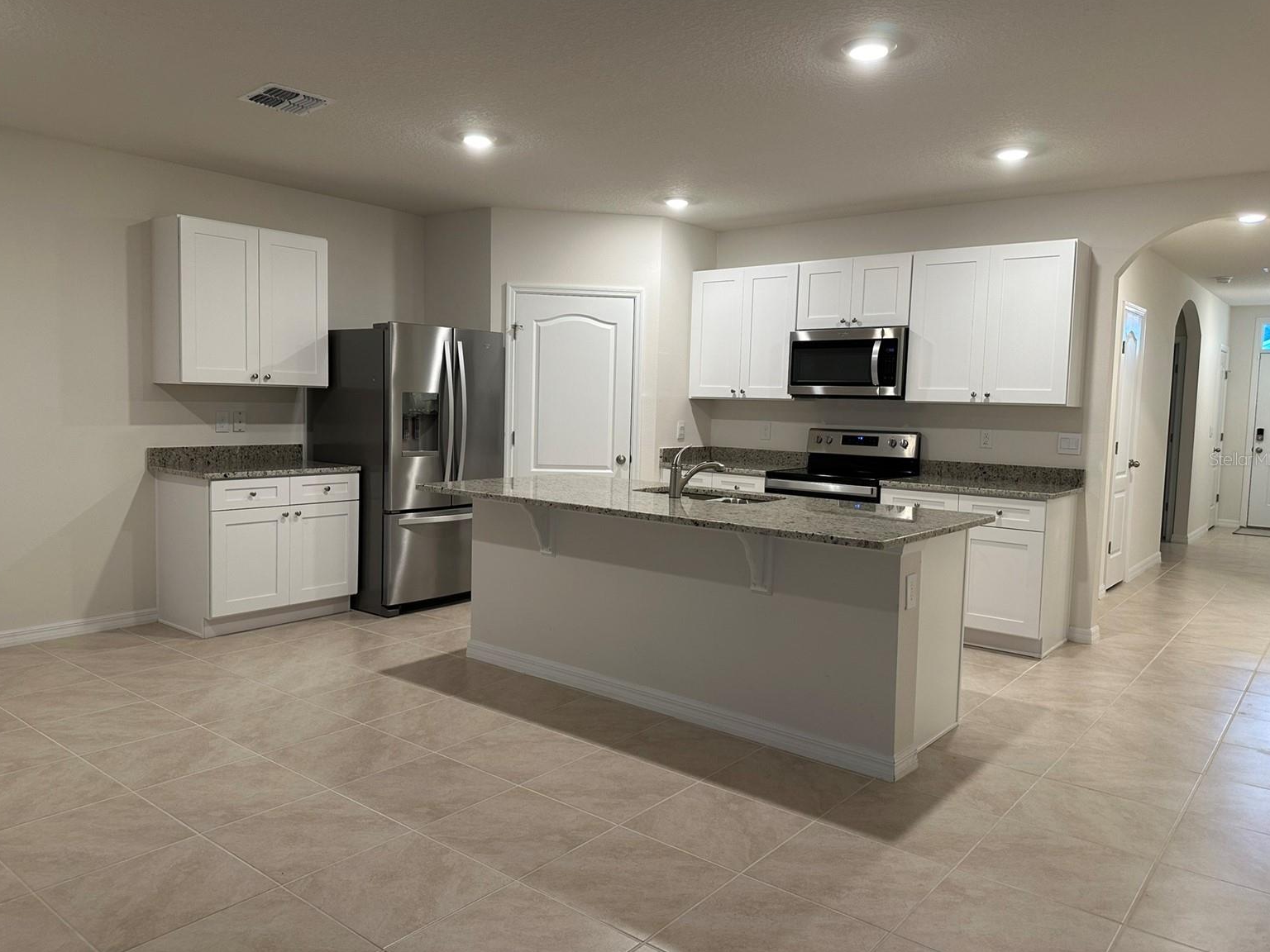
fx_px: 917
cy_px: 459
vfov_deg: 54.9
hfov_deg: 69.4
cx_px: 626
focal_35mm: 25
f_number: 1.78
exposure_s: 1/60
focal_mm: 6.86
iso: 125
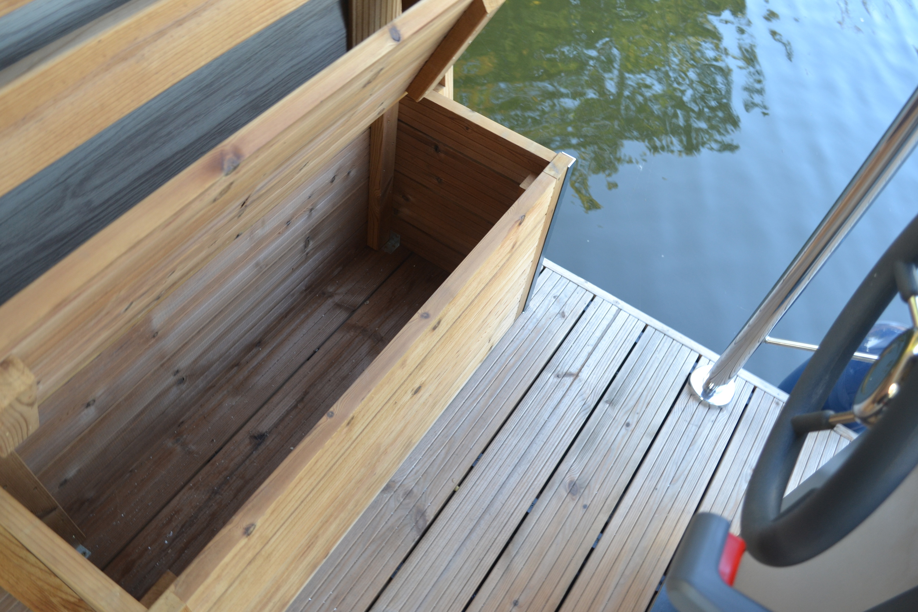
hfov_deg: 67.4
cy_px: 306
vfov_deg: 47.9
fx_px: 688
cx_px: 459
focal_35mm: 27
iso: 400
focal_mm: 18
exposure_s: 1/60
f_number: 4
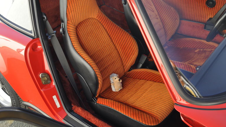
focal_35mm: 41
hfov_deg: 49.4
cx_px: 113
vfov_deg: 29.0
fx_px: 246
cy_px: 61
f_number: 5.6
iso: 500
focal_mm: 26
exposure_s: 1/125
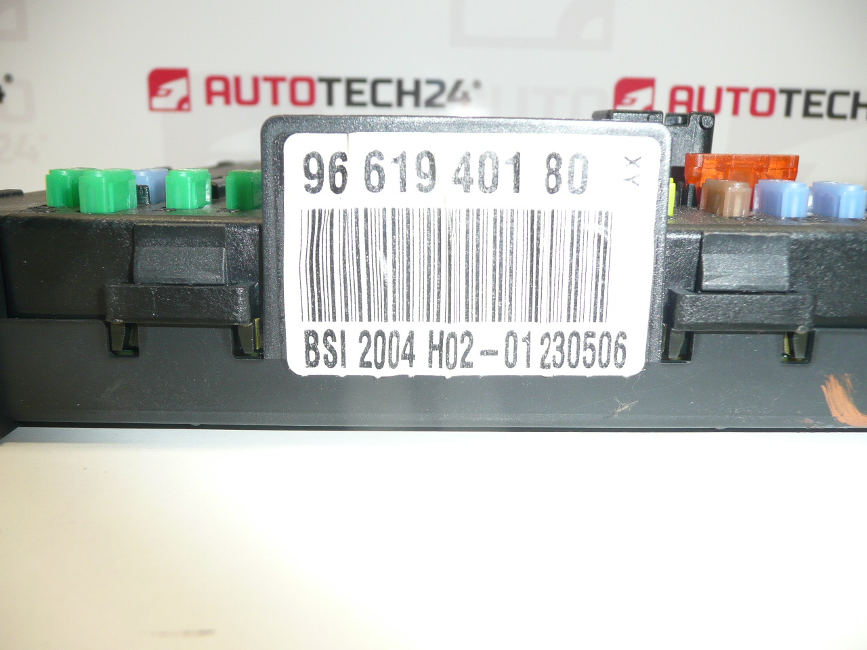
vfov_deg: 49.7
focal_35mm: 28
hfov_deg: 63.4
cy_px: 325
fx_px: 701
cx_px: 434
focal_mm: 4.6
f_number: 3.3
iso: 100
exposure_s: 1/50
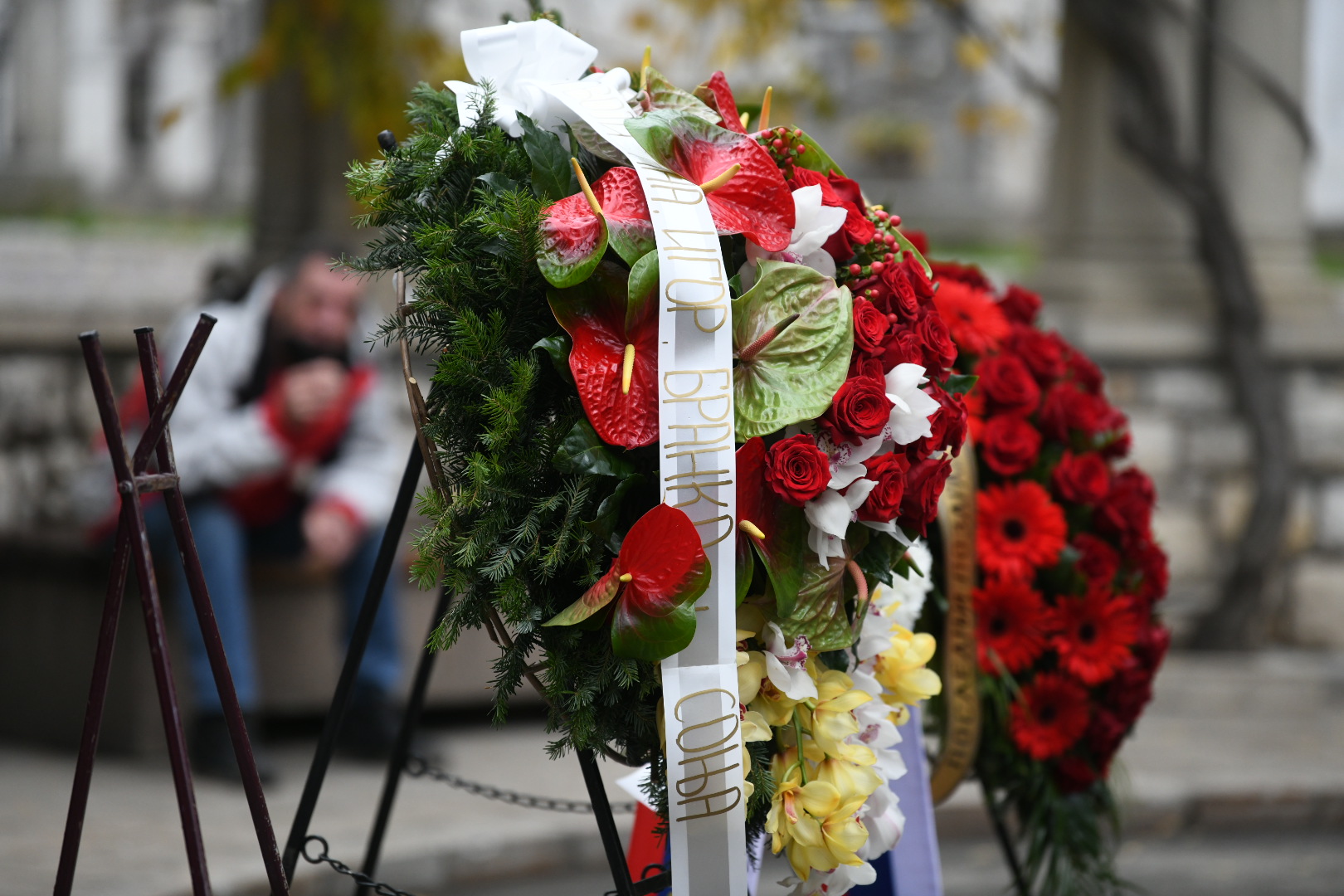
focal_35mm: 200
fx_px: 7466
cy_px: 448
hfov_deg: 10.3
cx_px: 672
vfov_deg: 6.9
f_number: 3.5
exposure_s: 1/1250
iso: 1000
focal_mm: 200
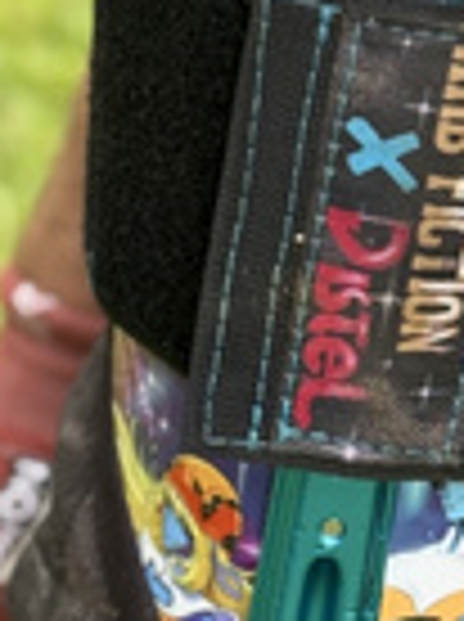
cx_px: 203
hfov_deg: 9.4
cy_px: 288
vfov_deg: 12.6
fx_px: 2815
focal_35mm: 157
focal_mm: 6.76
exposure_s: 1/587
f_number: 1.78
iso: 80
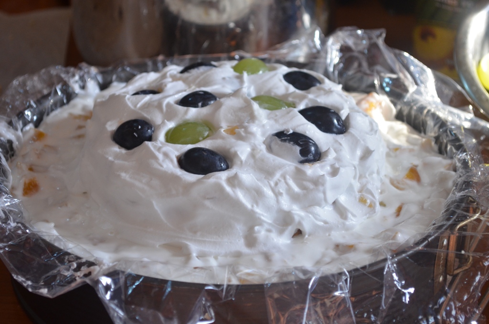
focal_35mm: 82
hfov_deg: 24.7
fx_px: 1118
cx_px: 244
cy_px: 162
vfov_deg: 16.5
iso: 800
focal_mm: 55
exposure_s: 1/50
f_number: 5.6
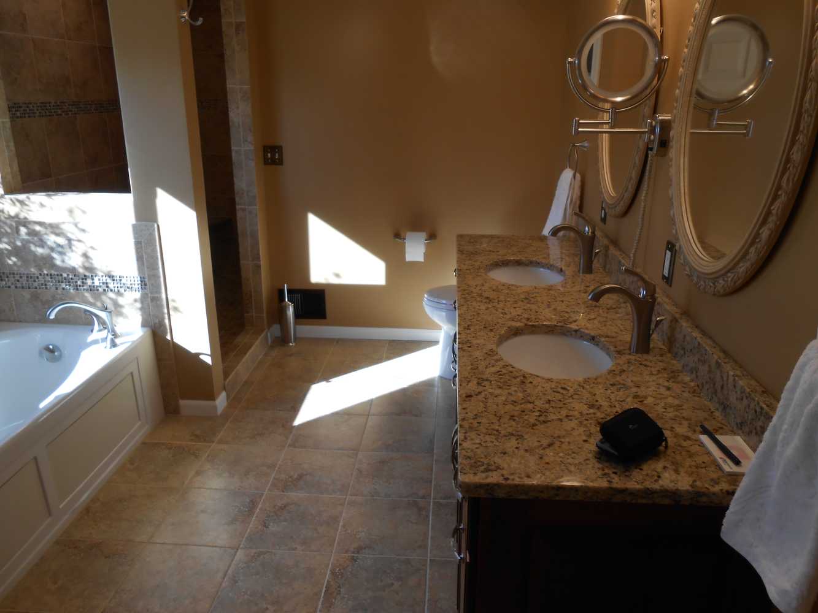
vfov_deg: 53.1
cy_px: 306
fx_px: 614
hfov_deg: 67.3
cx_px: 409
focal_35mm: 26
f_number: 3.5
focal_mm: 4.6
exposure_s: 1/50
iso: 80
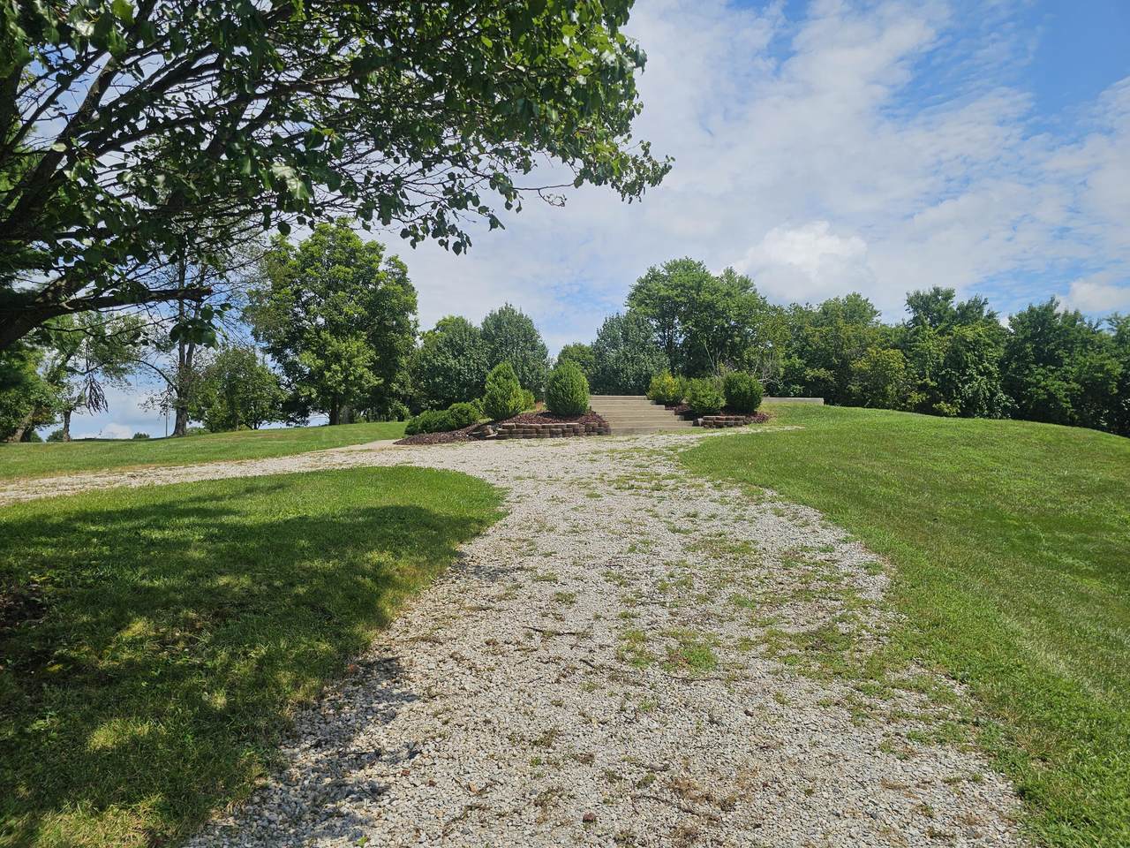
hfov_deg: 73.9
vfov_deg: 58.9
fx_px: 751
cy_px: 424
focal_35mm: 23
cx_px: 565
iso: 10
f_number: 1.7
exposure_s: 1/1484
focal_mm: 6.3
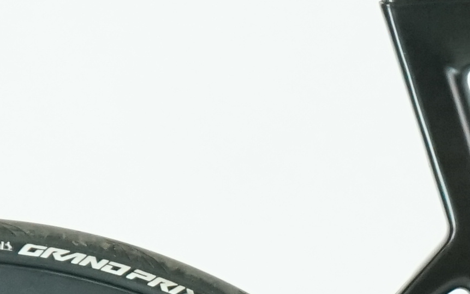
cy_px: 455
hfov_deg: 4.2
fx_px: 6366
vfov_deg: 2.6
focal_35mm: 497
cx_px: 911
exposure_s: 1/200
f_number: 6.3
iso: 2500
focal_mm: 70
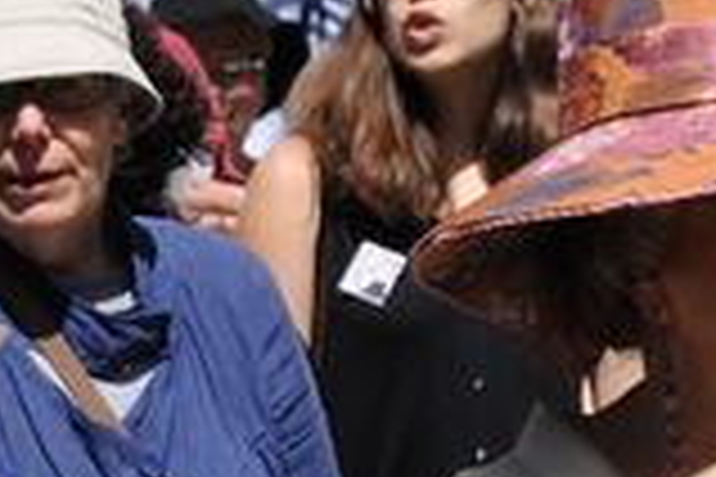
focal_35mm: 774
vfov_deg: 1.8
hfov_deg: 2.7
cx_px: 1495
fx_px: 15393
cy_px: 241
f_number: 8
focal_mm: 120
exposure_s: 1/500
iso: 200
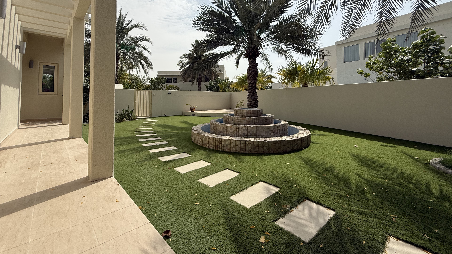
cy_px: 92
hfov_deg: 99.4
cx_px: 222
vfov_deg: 65.9
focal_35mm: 16
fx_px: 192
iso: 50
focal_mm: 2.22
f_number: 2.2
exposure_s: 1/2717
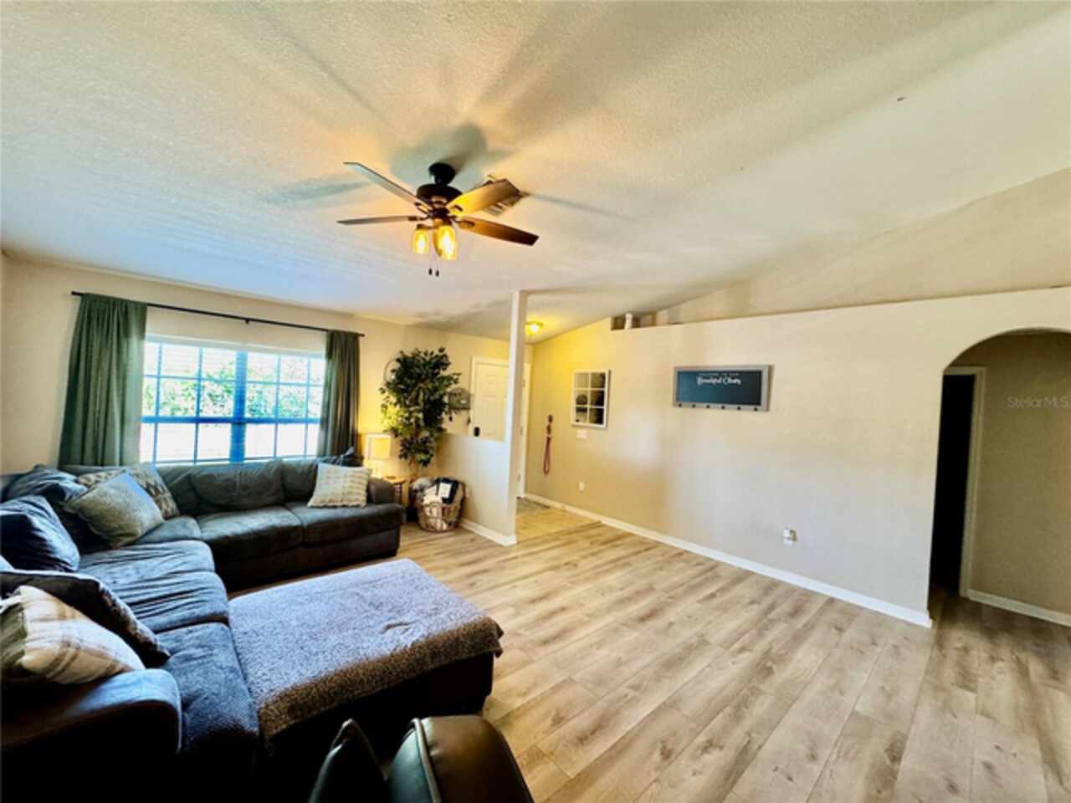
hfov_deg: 102.1
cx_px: 536
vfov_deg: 85.7
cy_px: 402
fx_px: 433
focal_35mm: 14
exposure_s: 1/60
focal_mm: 2.22
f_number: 2.2
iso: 250
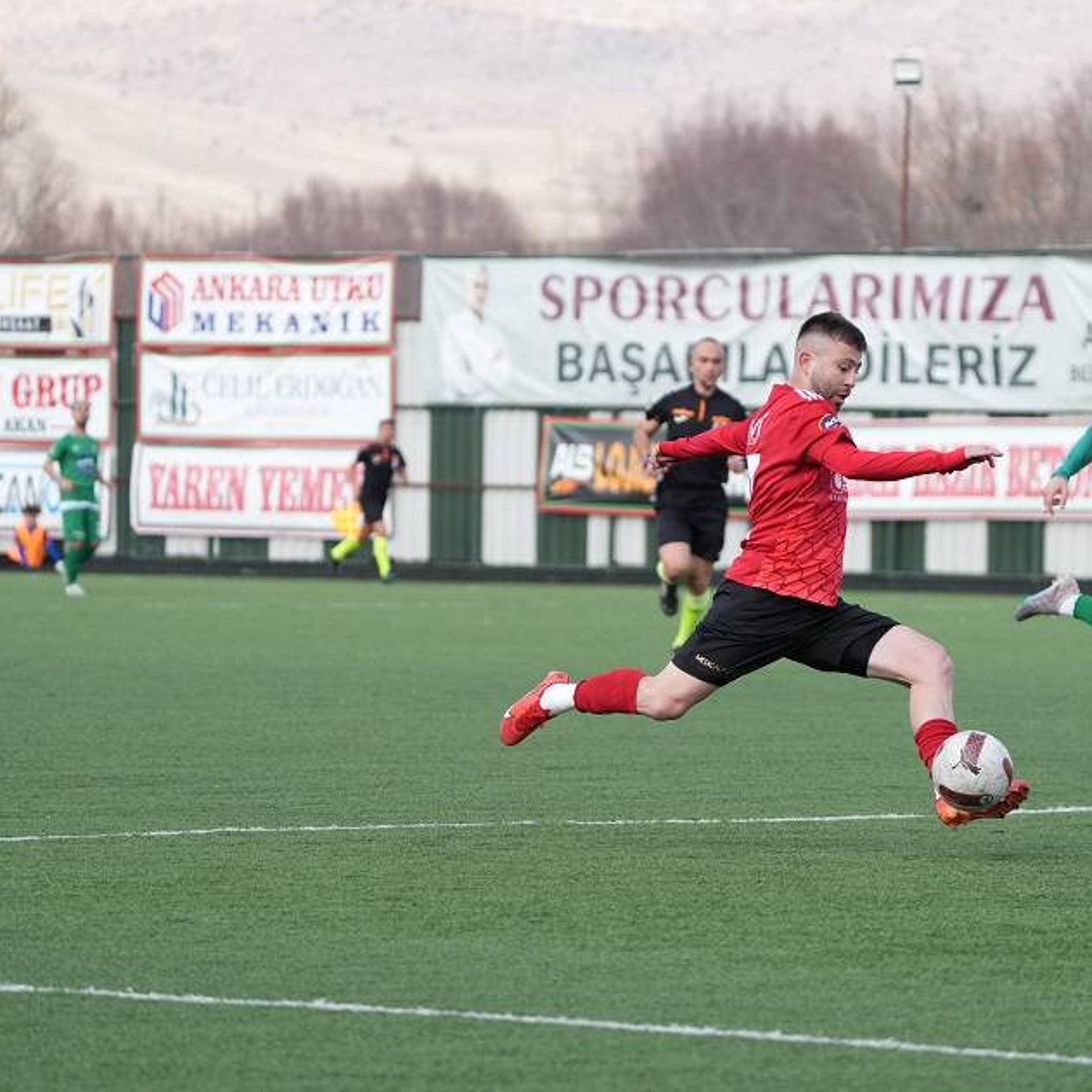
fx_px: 9137
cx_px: 780
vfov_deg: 6.8
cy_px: 546
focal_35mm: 256
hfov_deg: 6.8
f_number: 5.6
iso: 1250
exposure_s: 1/2000
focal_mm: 200
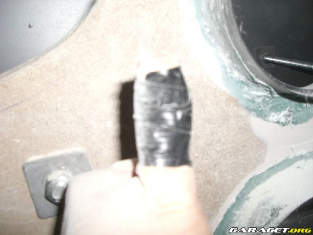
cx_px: 156
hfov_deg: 49.0
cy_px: 118
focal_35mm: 38
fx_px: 344
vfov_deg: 37.7
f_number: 2.7
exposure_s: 1/60
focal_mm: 6.2
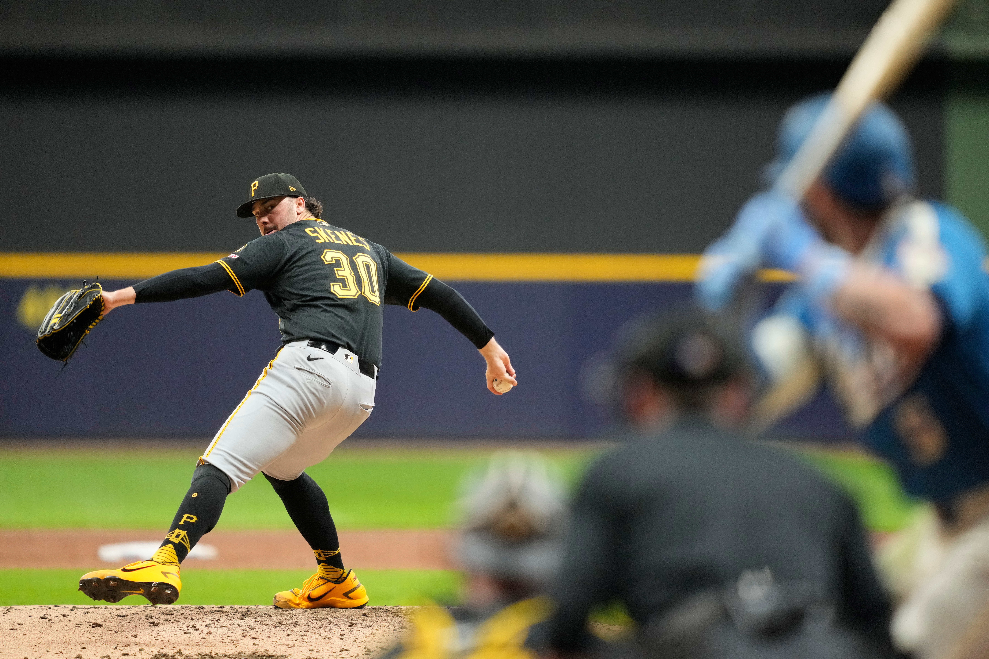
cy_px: 330
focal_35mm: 400
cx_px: 494
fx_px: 10988
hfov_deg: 5.2
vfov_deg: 3.4
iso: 4000
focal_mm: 400
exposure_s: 1/1250
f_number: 2.8
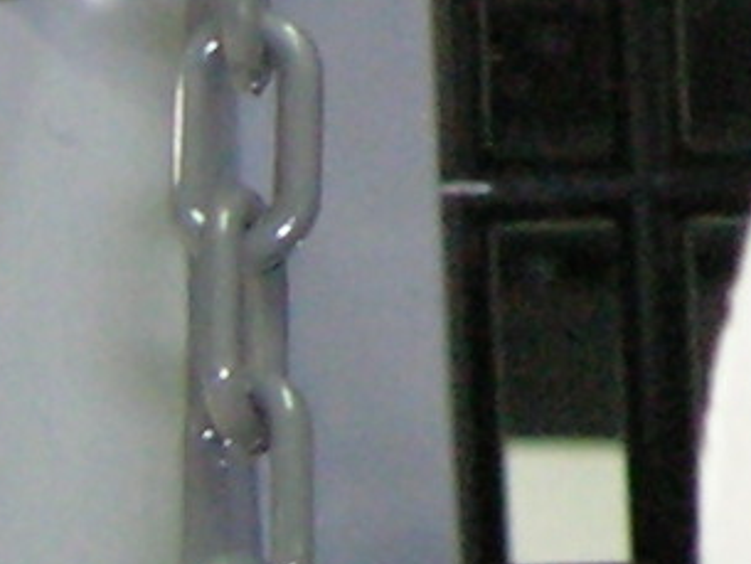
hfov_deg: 7.4
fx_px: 5534
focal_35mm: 255
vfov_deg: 5.8
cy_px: -308
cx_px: 1517
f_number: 2.9
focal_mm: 5.7
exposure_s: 1/25.1
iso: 200
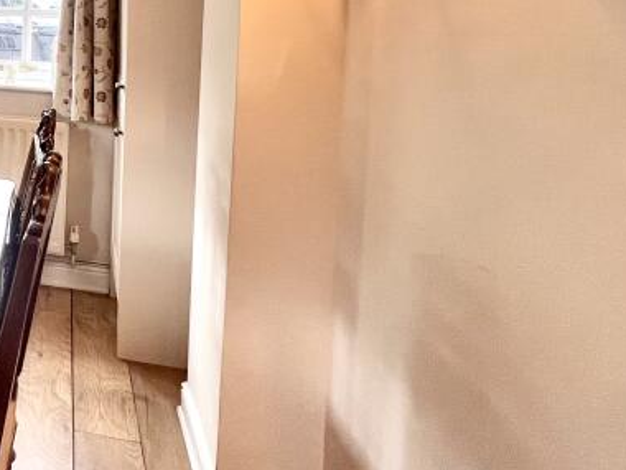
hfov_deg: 37.9
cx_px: -142
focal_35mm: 35
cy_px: 23
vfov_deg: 37.3
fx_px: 633
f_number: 1.8
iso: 160
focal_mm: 1.57
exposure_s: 1/100
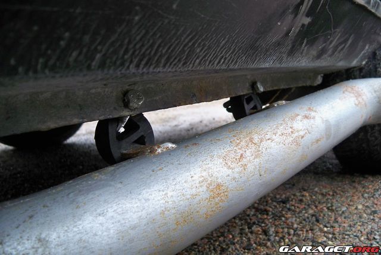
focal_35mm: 37
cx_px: 190
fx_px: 392
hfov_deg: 51.9
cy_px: 128
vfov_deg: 36.0
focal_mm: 7.9
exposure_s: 1/30
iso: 200
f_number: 3.1
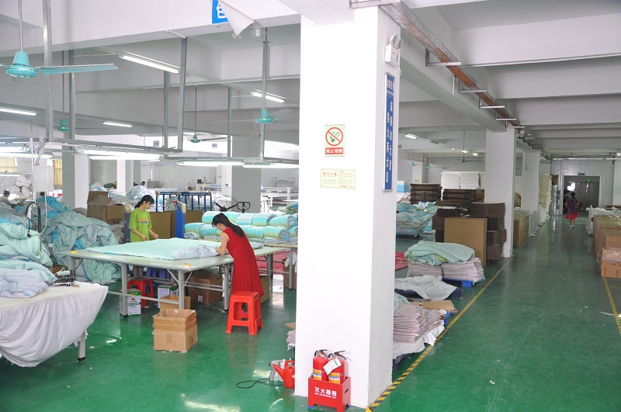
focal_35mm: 33
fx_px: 568
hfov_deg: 57.3
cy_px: 206
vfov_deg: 39.9
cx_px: 310
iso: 200
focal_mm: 22
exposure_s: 1/20
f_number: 3.8
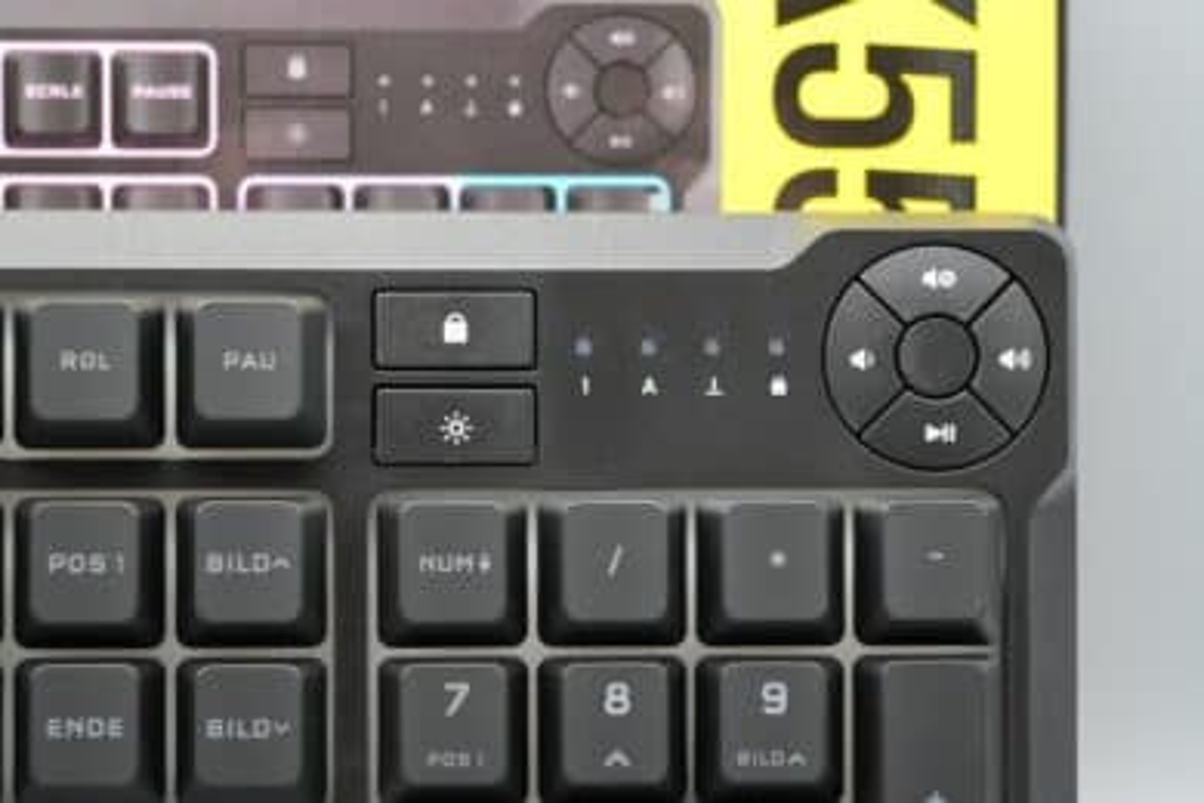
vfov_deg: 13.0
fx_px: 3511
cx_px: 602
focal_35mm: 105
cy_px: 402
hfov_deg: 19.5
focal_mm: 105
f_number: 10
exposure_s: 1/125
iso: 4000
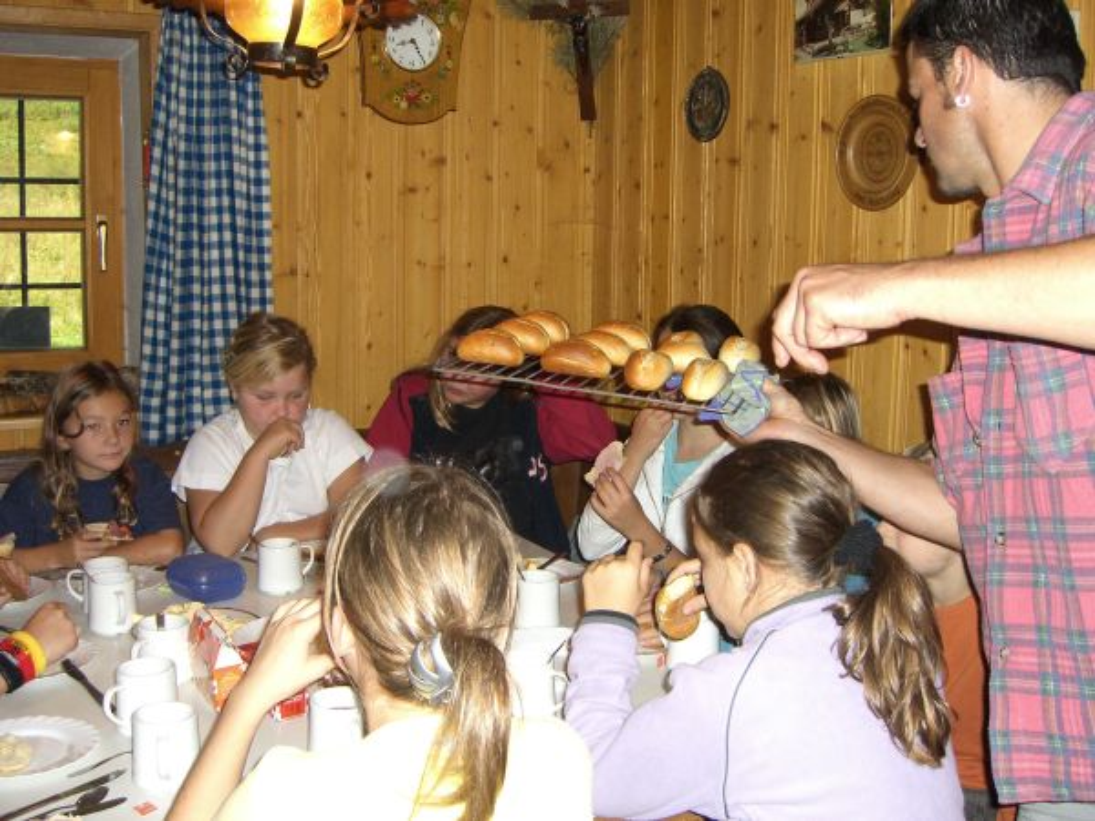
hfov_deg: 49.0
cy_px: 410
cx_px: 548
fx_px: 1202
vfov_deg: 37.7
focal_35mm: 38
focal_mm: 7.9
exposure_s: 1/60
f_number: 2.8
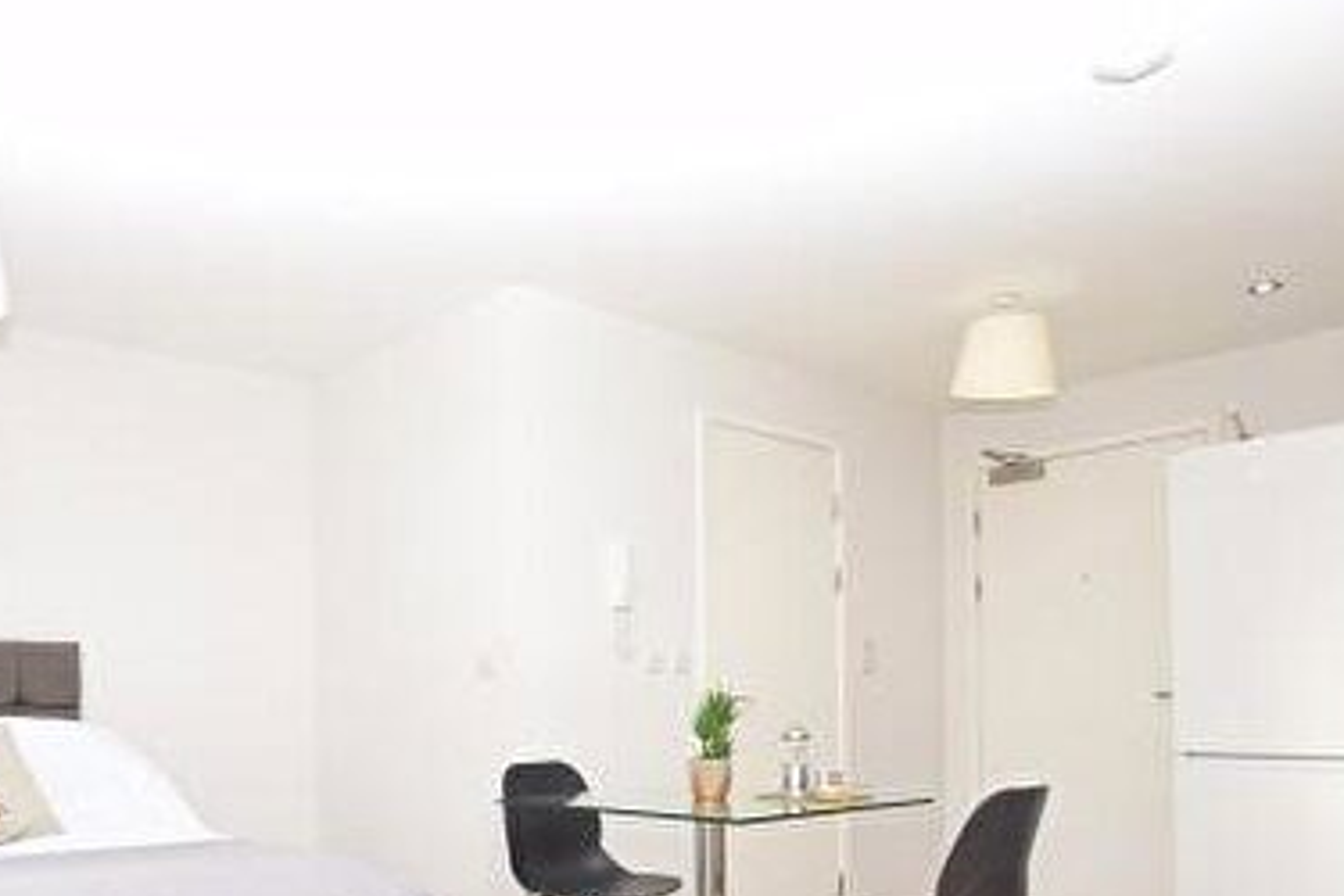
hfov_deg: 63.9
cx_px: 455
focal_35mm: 28
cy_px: 720
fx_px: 1045
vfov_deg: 44.1
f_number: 4
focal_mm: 10
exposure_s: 1/200
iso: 160
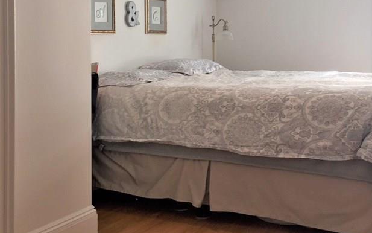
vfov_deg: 24.9
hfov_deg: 39.6
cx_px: 193
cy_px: 45
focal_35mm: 51
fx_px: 517
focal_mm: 4.15
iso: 32
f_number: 2.2
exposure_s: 1/40
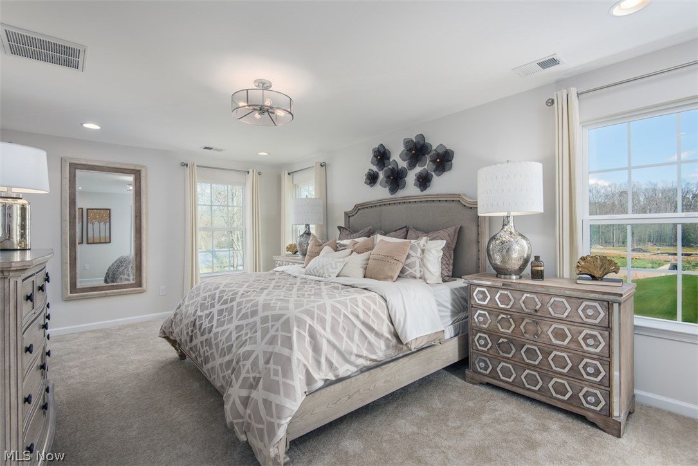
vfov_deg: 70.5
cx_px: 349
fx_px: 330
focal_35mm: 17
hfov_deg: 93.3
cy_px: 233
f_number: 8
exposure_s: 1/250
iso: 320
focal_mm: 17
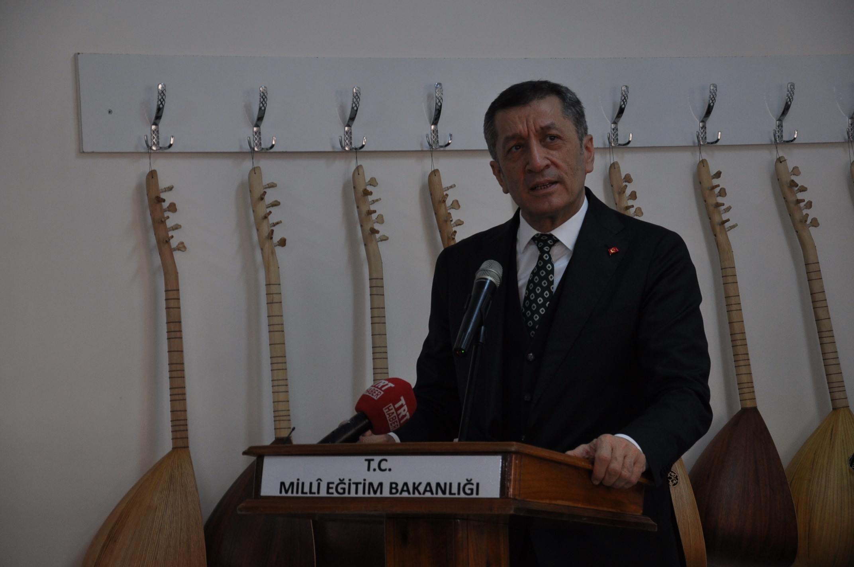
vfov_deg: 10.7
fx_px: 3021
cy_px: 284
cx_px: 427
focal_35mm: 128
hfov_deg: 16.1
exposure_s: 1/60
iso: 640
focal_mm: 85
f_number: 5.6
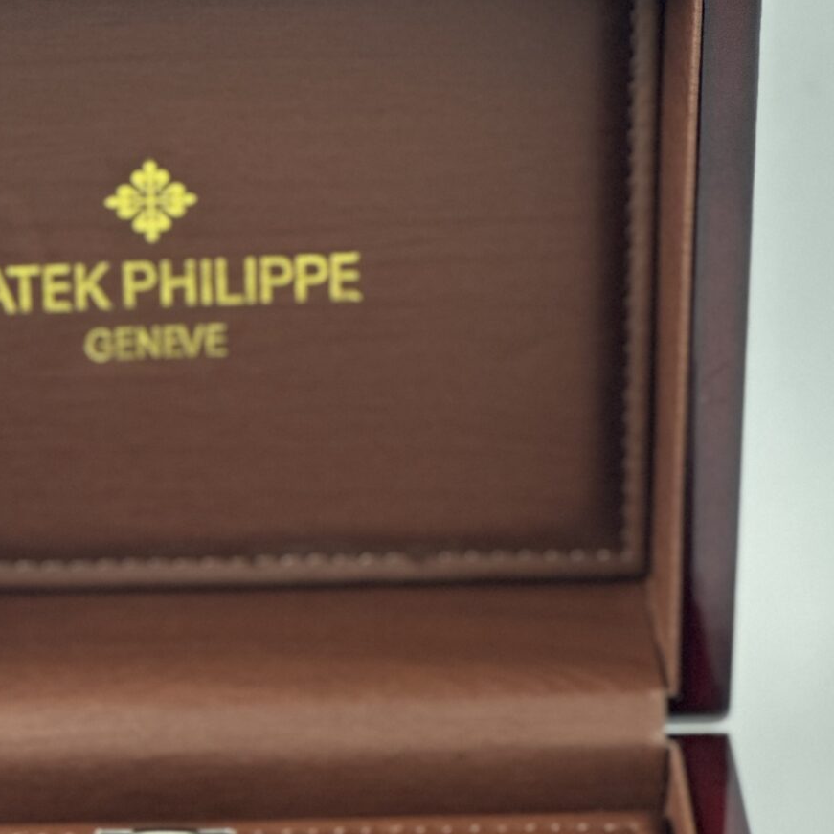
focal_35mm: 200
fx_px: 5452
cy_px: 551
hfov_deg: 8.7
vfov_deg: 8.7
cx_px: 221
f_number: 2.8
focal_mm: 9
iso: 200
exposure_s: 1/33
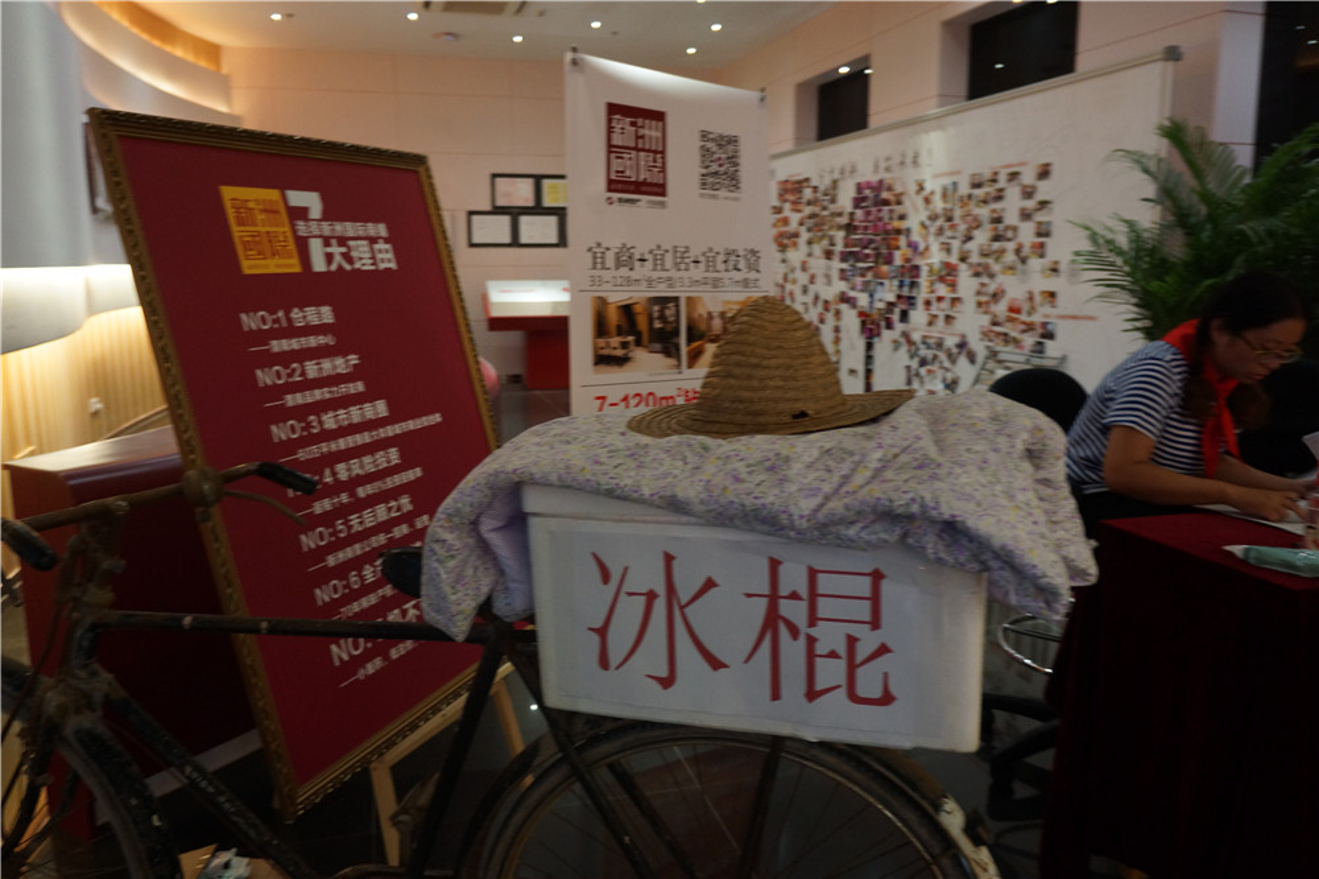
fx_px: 989
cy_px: 440
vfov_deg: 47.9
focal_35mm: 27
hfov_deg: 67.4
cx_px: 660
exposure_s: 1/15
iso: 800
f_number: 3.5
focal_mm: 18
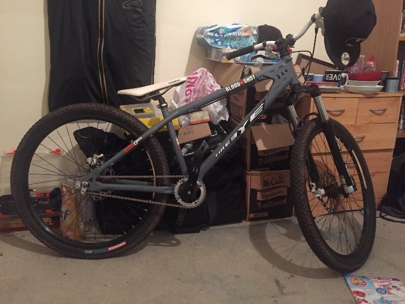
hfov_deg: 61.7
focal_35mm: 29
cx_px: 202
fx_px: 339
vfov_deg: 48.2
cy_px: 152
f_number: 2.2
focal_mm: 4.15
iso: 500
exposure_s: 1/17
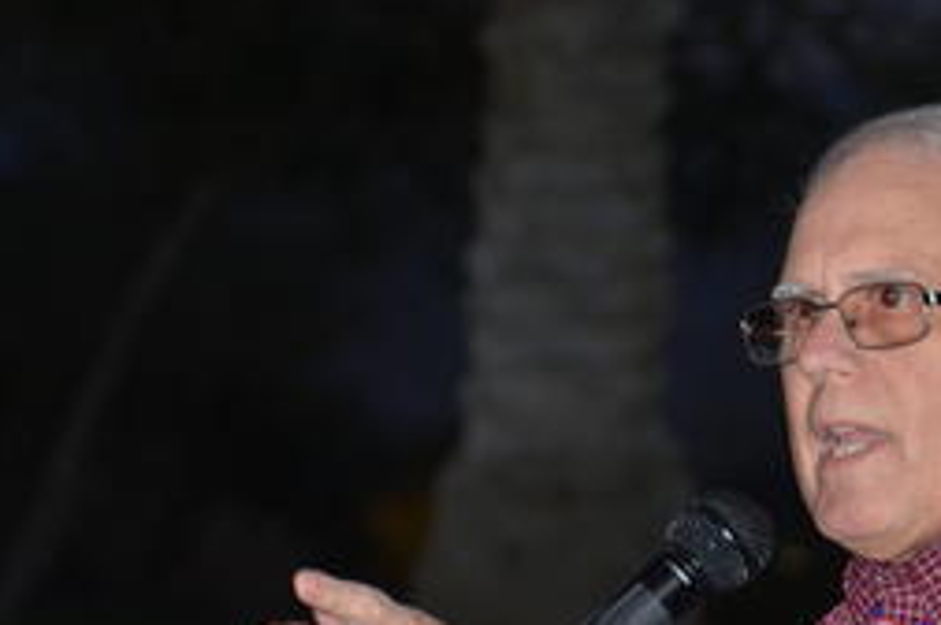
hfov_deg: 5.6
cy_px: 573
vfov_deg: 3.8
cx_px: 777
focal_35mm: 365
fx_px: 9528
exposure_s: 1/60
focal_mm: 112
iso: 800
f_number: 5.6
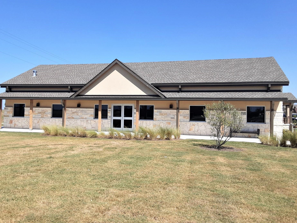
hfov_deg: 59.9
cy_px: 109
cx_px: 139
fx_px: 257
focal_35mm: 30
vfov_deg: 46.8
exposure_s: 1/1585
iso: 40
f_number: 1.9
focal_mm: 2.91
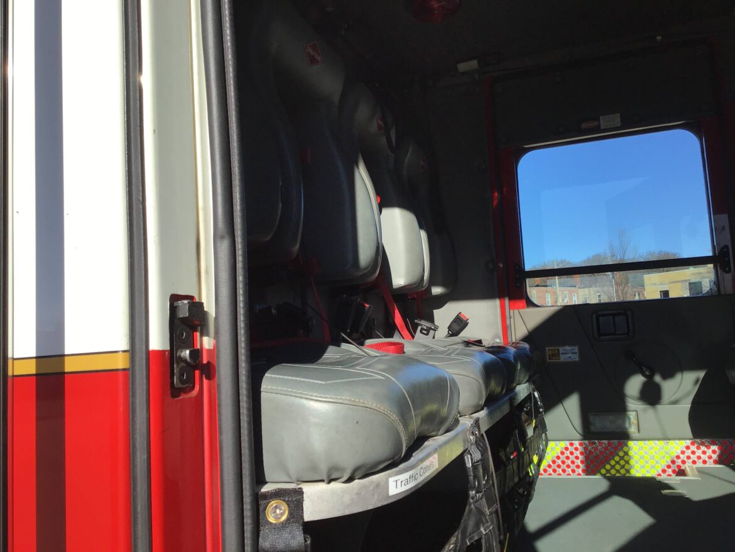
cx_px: 368
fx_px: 658
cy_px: 276
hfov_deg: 58.3
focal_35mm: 31
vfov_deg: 45.5
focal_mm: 3.3
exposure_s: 1/1116
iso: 25
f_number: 2.4
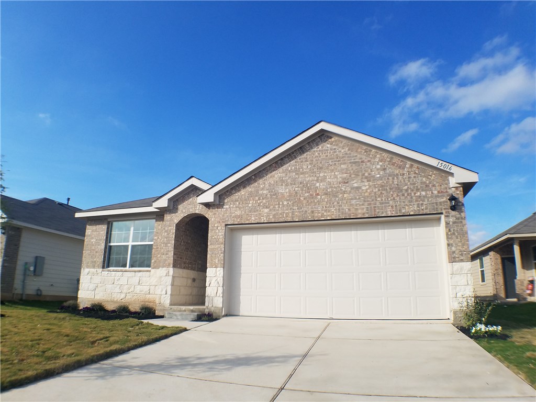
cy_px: 201
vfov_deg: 53.1
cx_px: 268
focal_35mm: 26
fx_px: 403
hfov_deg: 67.3
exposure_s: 1/2376
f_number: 1.7
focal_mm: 4.2
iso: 50
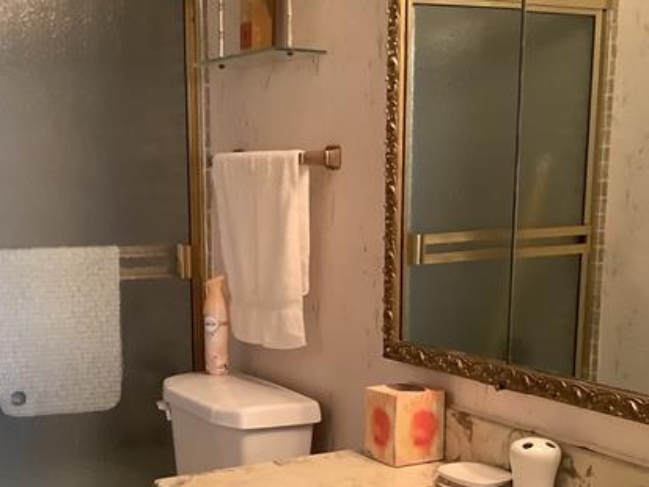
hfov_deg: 32.1
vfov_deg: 23.8
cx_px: 272
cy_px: 434
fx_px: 1125
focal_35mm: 60
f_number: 2.4
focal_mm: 3.3
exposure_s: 1/60
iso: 250
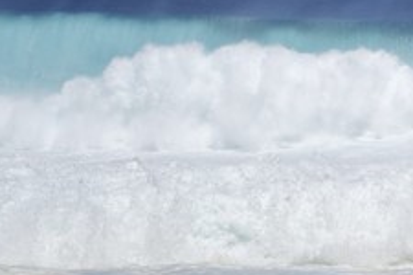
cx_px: 371
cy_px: 88
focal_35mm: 373
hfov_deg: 5.5
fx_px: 4279
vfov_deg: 3.7
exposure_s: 1/400
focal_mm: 200
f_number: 14
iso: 200
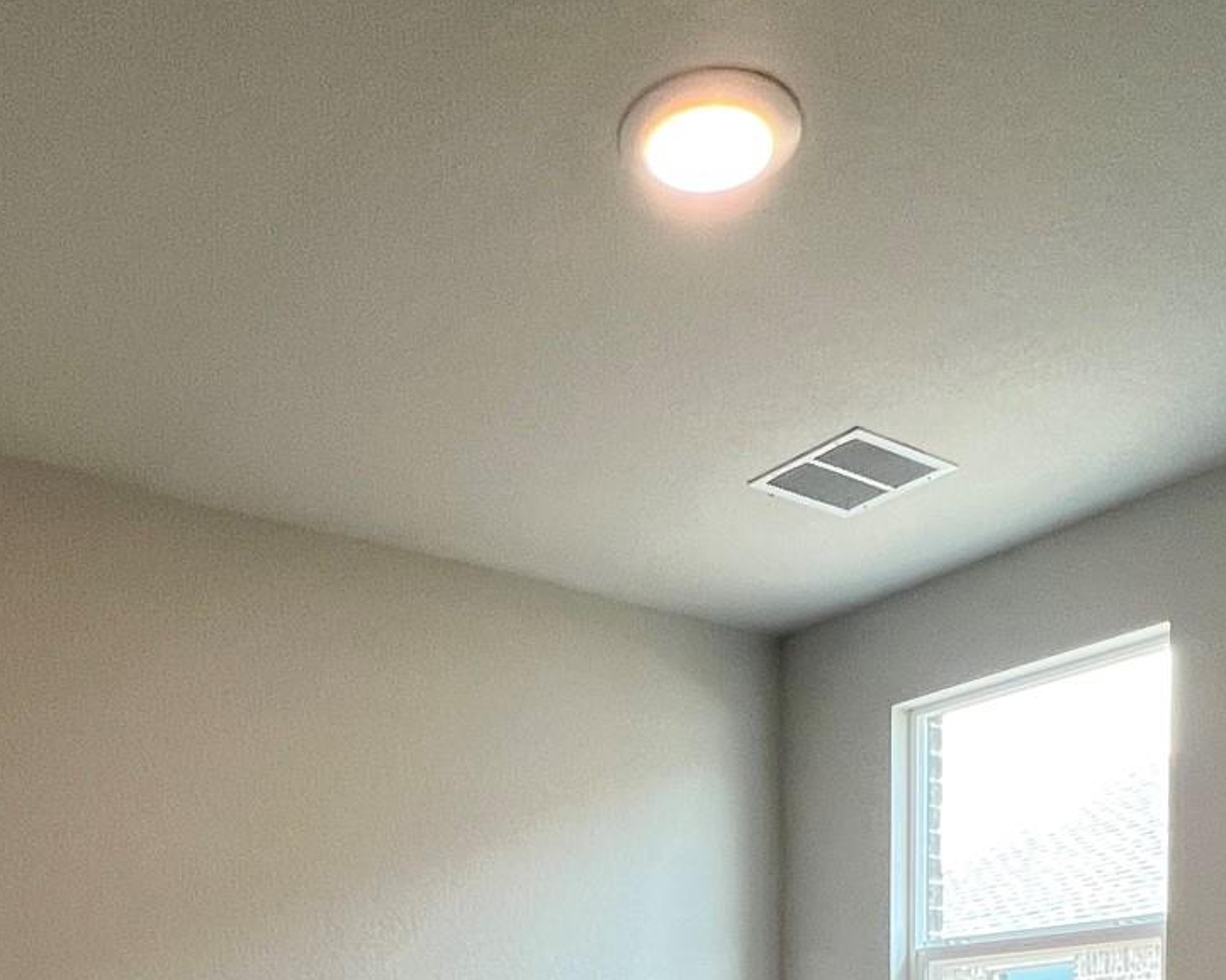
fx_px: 1306
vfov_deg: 33.5
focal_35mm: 36
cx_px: 535
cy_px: 1174
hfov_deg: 50.2
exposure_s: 1/120
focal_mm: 1.57
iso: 125
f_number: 1.8
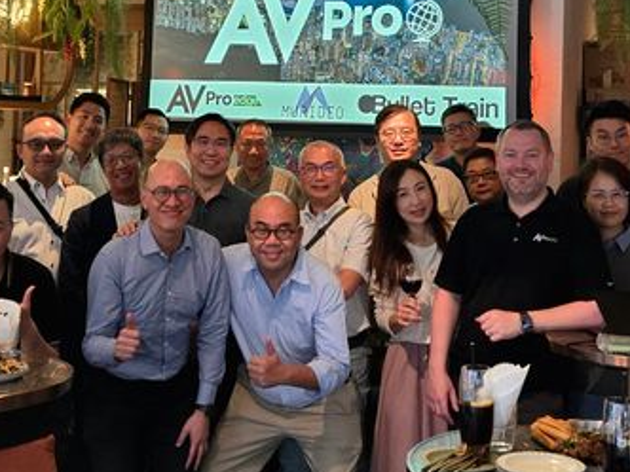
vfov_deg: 23.6
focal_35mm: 61
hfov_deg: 31.7
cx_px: 296
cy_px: 80
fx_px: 1110
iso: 500
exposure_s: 1/32.1
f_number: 1.8
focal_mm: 5.4
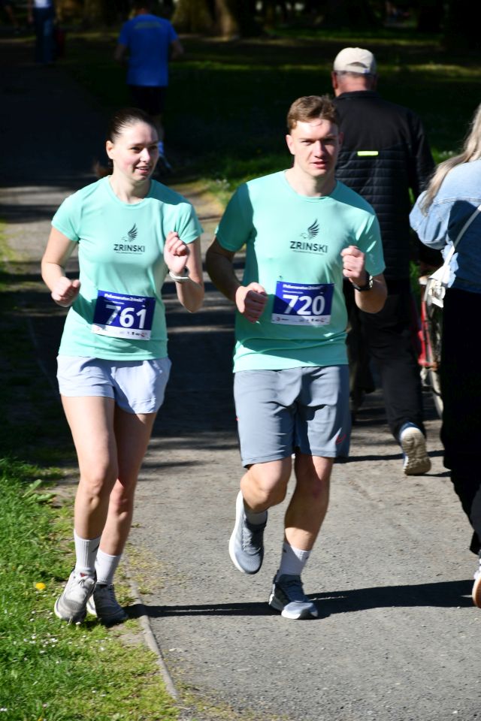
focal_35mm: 183
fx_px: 3667
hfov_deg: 7.5
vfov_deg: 11.2
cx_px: 240
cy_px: 360
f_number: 8
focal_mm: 122
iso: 100
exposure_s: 1/250
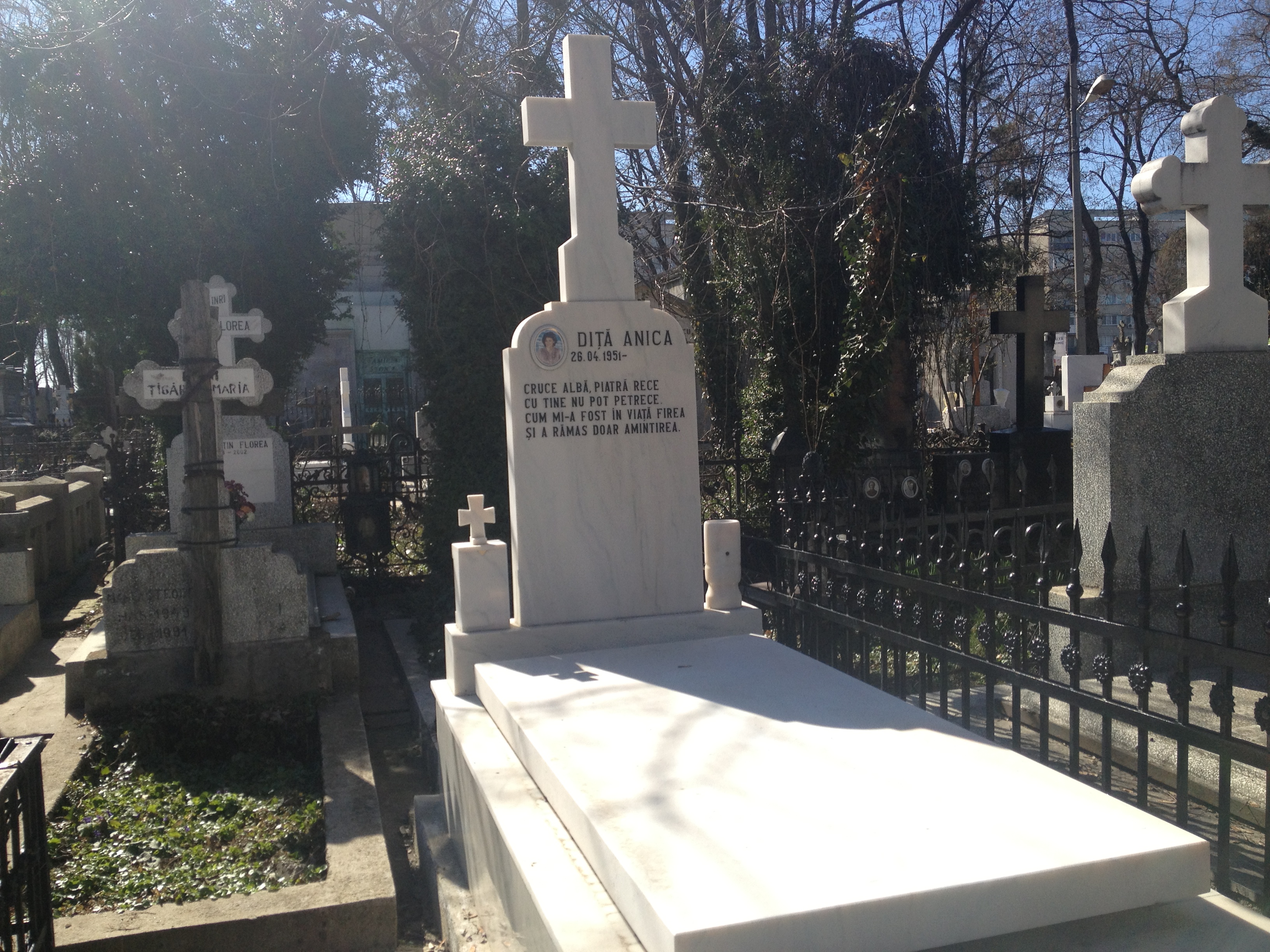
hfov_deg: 52.6
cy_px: 476
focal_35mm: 35
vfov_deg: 40.7
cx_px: 635
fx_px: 1284
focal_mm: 4.28
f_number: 2.4
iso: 50
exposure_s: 1/1314
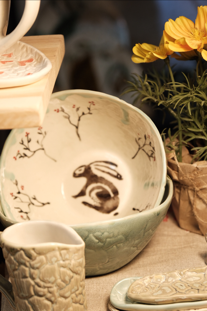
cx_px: 104
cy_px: 156
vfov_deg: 20.2
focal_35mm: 101
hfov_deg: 13.6
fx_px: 871
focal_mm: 67.5
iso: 800
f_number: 4
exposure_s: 1/125
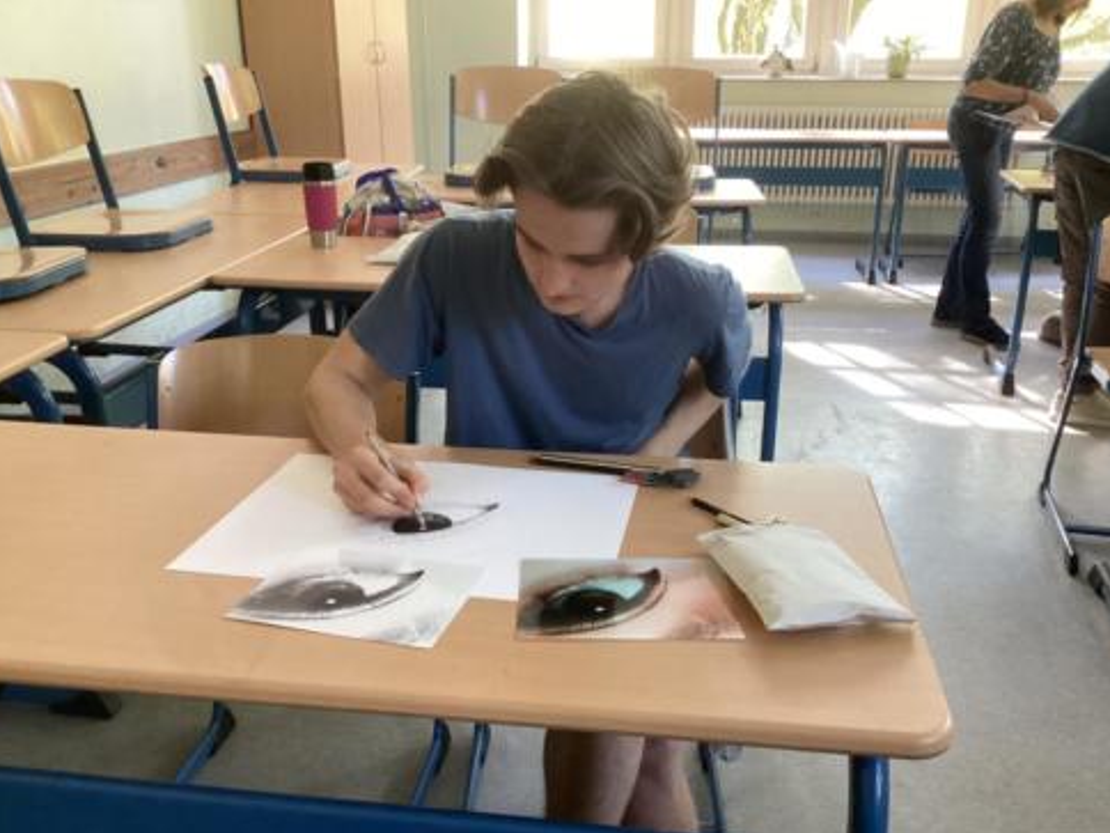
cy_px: 428
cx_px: 566
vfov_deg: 44.2
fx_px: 1026
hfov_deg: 56.8
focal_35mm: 32
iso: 320
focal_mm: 3.3
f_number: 2.4
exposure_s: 1/60
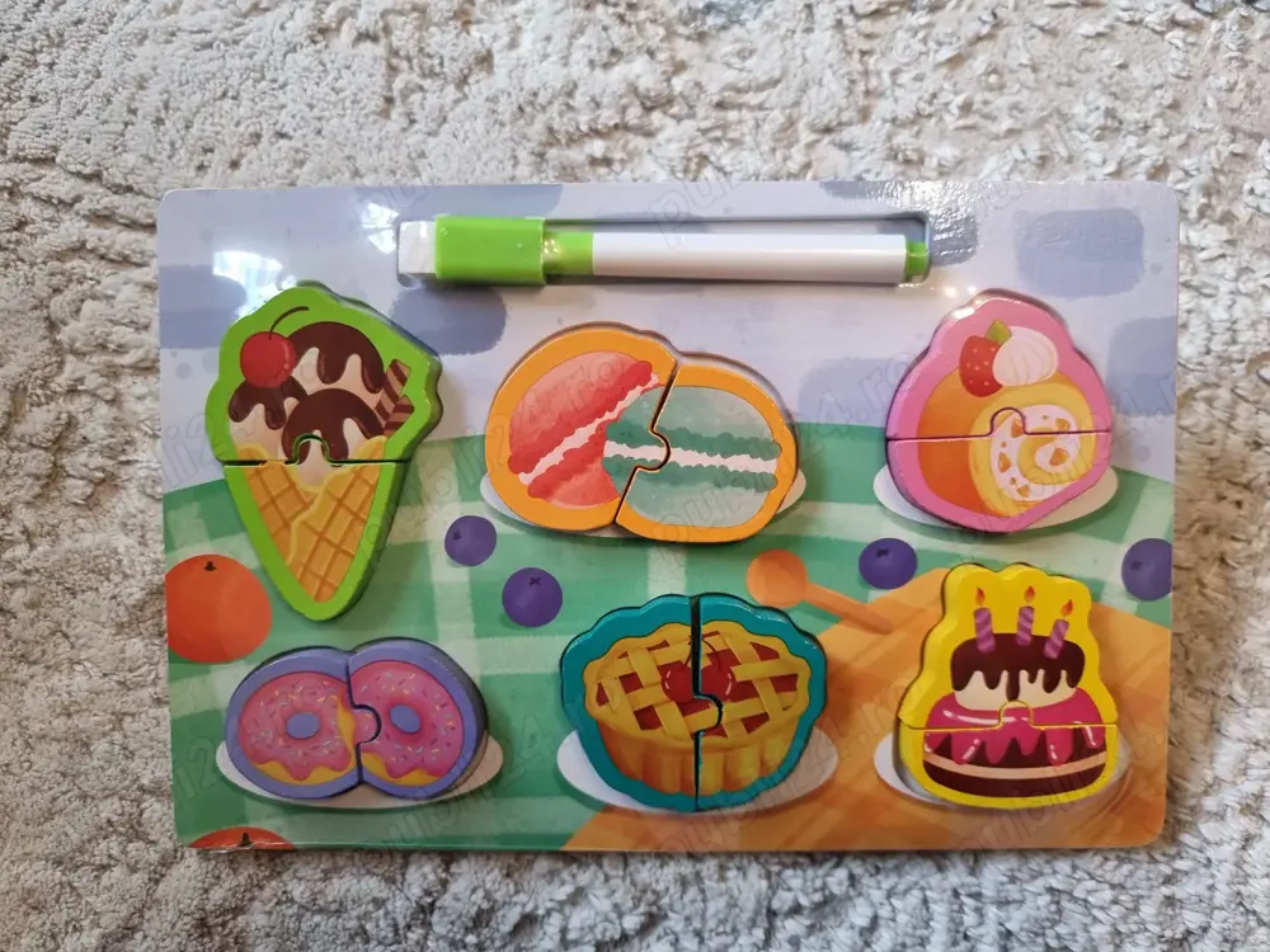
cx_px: 635
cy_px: 476
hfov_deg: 71.6
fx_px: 881
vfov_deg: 56.8
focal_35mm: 24
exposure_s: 1/100
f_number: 1.8
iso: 200
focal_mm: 6.7
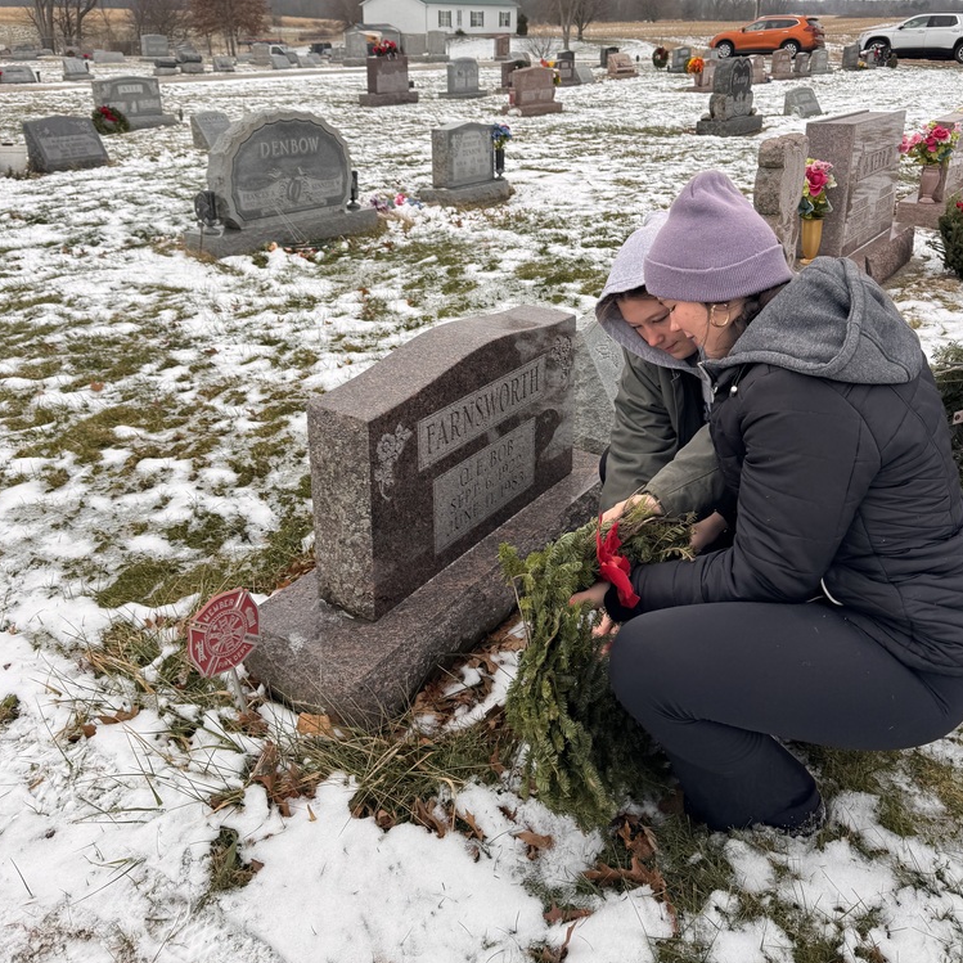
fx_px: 913
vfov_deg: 55.1
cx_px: 478
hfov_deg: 55.6
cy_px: 370
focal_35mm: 29
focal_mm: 6.76
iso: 80
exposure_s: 1/567
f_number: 1.78
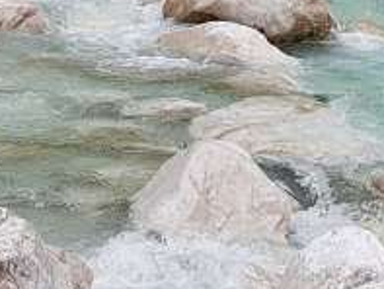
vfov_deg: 10.6
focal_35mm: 133
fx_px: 1476
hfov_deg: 14.8
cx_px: 220
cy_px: -199
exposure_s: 1/478
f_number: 1.7
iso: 50
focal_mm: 4.2
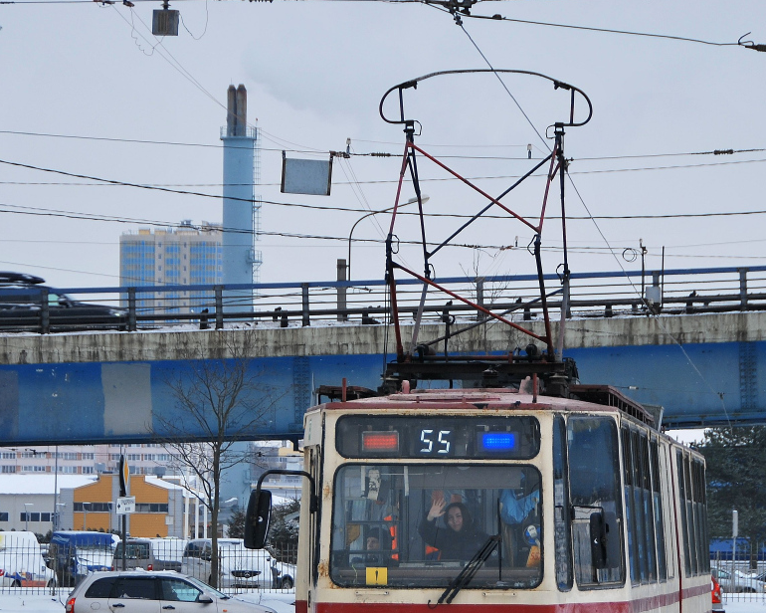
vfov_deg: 7.9
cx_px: 396
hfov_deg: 9.9
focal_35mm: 195
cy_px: 398
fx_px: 4421
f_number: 5.3
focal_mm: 82
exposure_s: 1/250
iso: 100
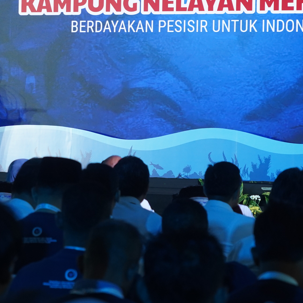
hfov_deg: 9.4
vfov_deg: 9.4
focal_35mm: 185
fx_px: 1832
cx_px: 49
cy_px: 82
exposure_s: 1/125
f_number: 6.3
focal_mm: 82
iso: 2000
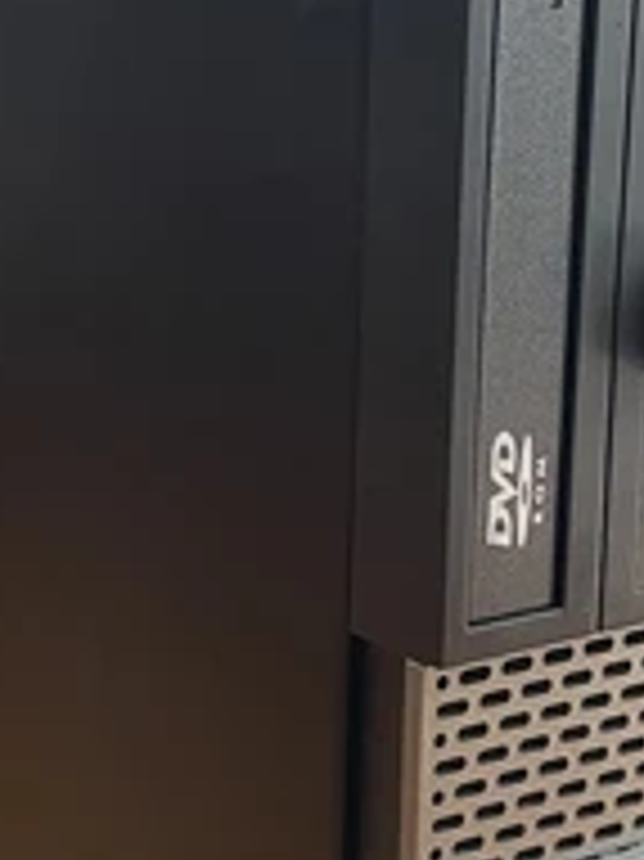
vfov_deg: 21.5
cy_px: 335
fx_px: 2260
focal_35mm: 91
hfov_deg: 16.2
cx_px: 194
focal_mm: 4.2
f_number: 1.6
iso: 125
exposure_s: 1/96
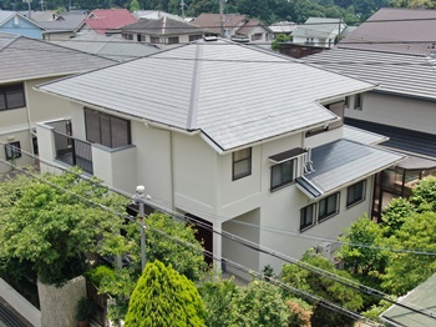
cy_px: 164
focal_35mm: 42
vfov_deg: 34.3
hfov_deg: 44.8
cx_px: 218
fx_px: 529
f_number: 3.5
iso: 100
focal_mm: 7.23
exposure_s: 1/400
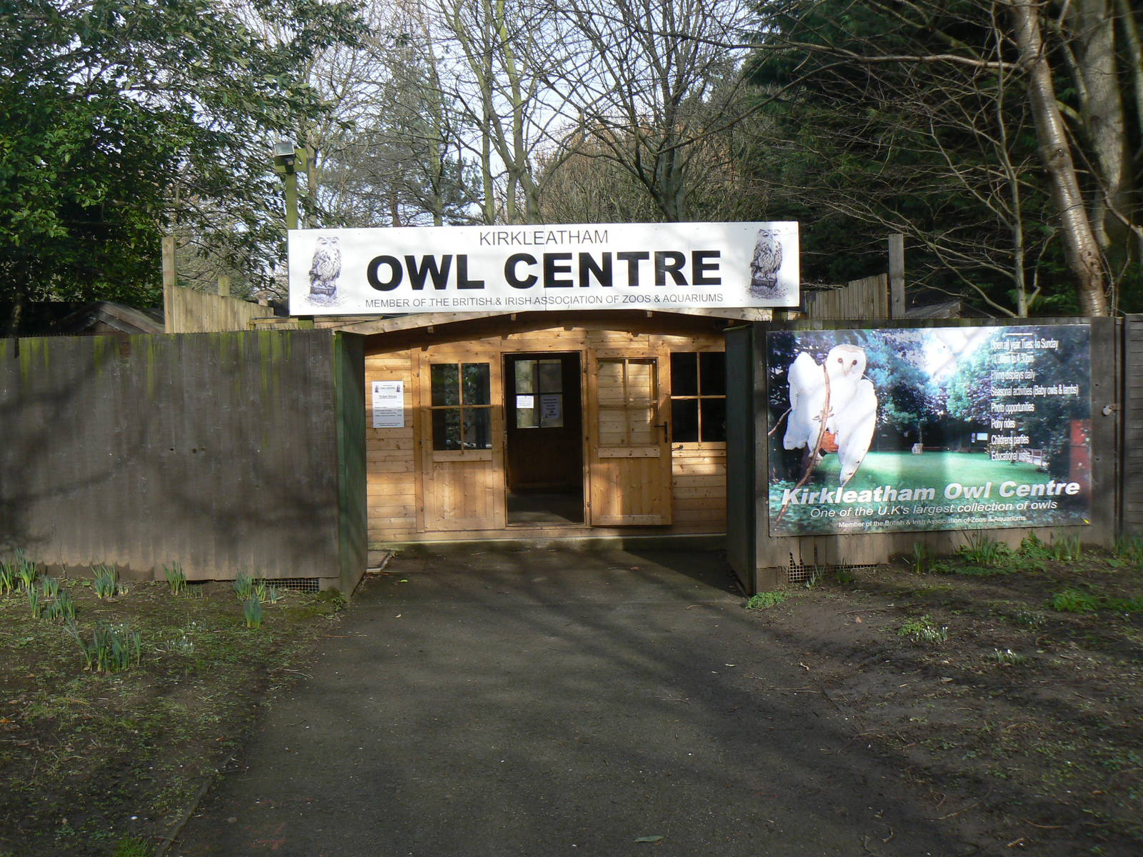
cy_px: 428
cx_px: 572
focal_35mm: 36
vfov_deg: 39.7
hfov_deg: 51.4
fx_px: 1189
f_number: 5.6
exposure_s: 1/160
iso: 80
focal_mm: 6
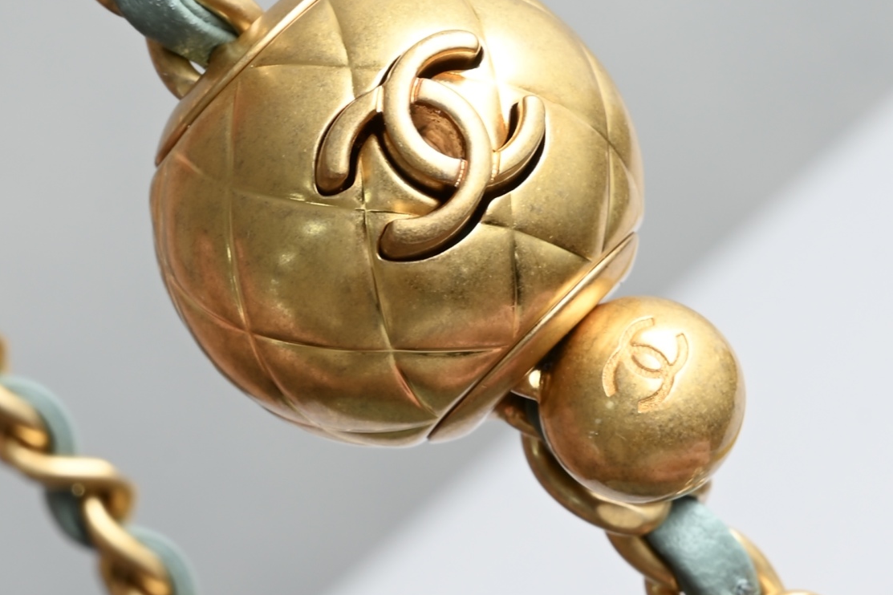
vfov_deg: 13.4
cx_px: 483
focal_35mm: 102
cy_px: 235
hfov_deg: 20.0
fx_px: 2530
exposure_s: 1/10
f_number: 14
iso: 100
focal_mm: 70
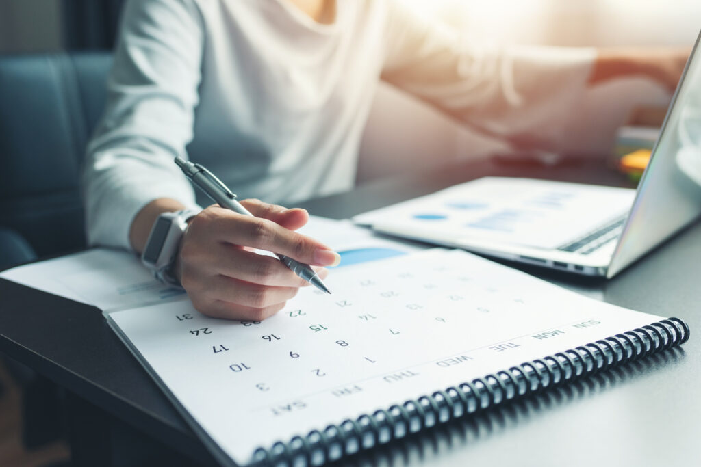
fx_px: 682
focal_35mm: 35
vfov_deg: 37.9
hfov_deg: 54.4
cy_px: 234
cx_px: 350
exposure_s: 1/125
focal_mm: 35
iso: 400
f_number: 2.8
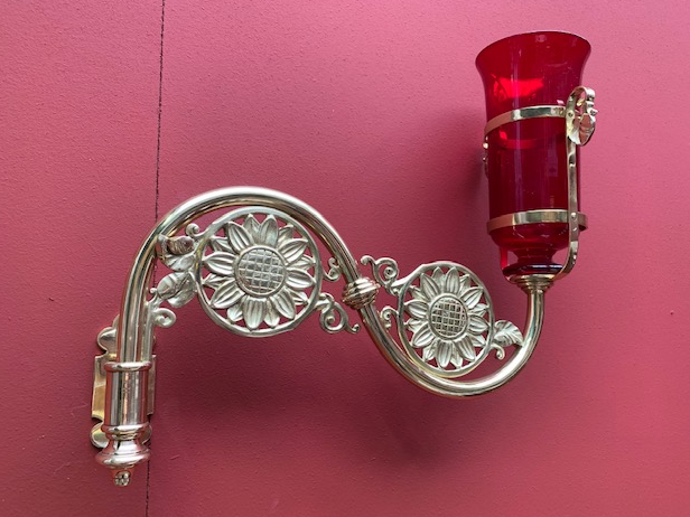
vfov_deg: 51.4
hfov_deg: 65.3
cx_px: 348
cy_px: 262
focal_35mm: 27
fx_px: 538
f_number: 1.8
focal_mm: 4.25
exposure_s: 1/50
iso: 160
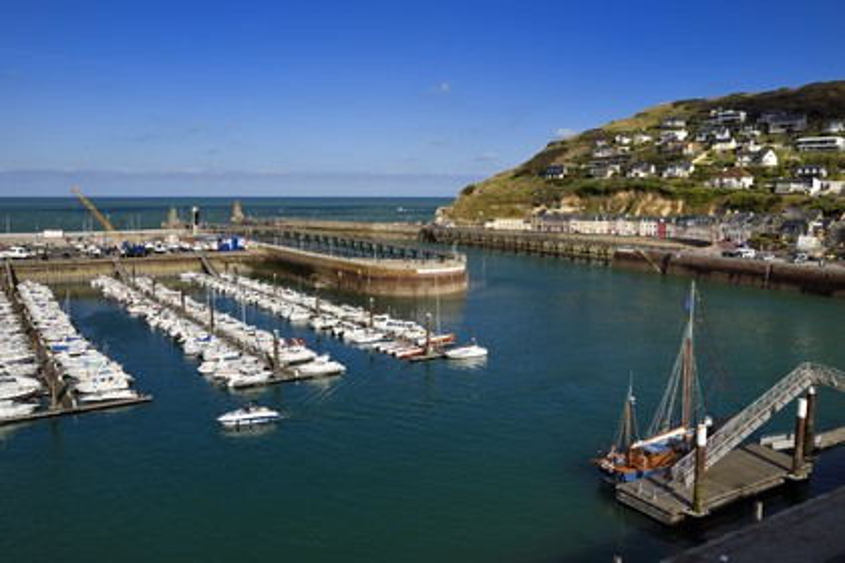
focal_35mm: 30
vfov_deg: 43.6
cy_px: 282
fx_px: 704
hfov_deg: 61.9
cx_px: 422
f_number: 14
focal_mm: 30
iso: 200
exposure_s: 1/250
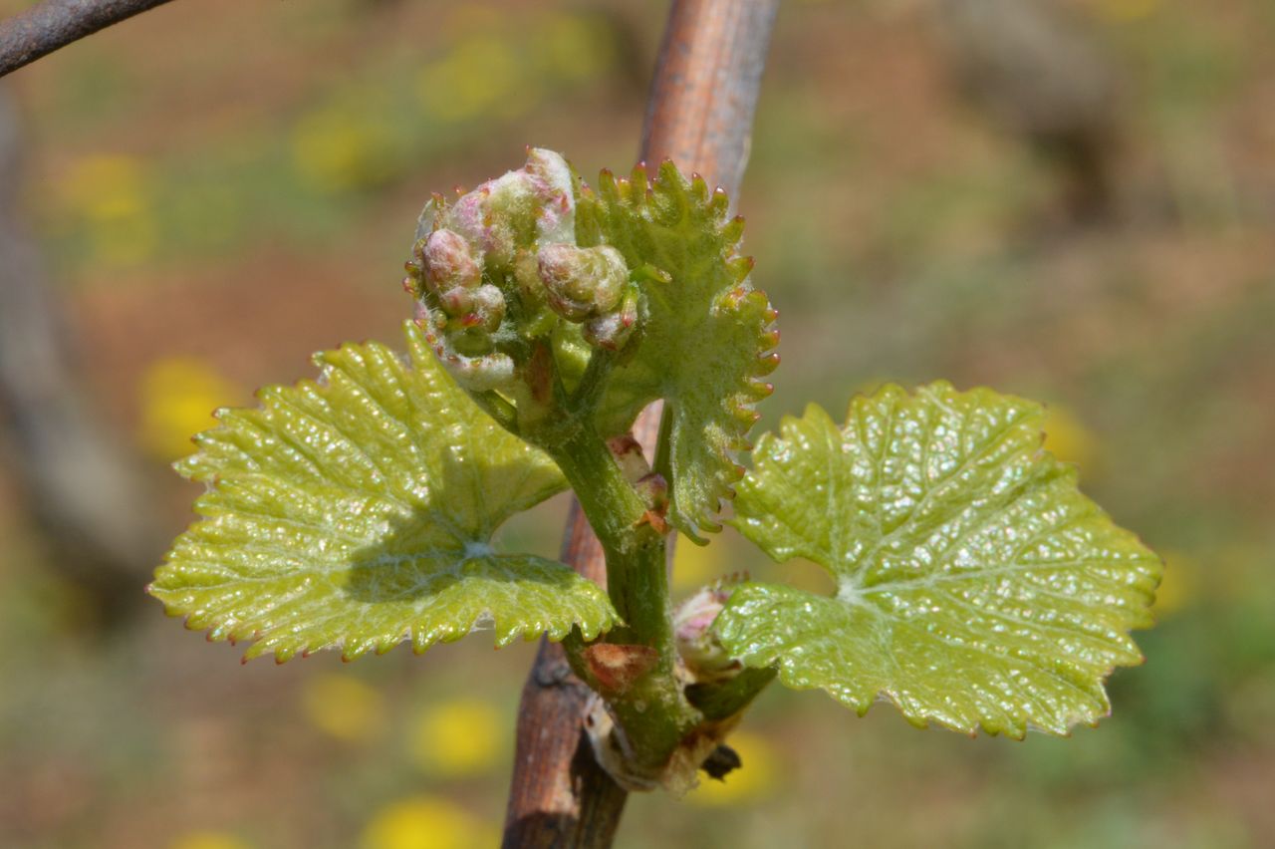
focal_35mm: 105
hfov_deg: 19.5
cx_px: 638
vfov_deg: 13.0
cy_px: 424
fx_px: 3717
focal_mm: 105
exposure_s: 1/125
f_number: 40
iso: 1800
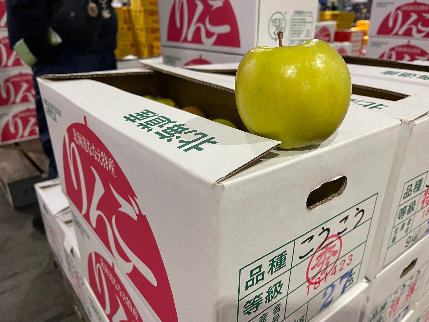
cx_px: 214
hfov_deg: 67.3
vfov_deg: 53.1
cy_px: 161
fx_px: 322
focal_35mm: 26
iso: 320
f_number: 1.6
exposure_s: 1/56
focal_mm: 5.1
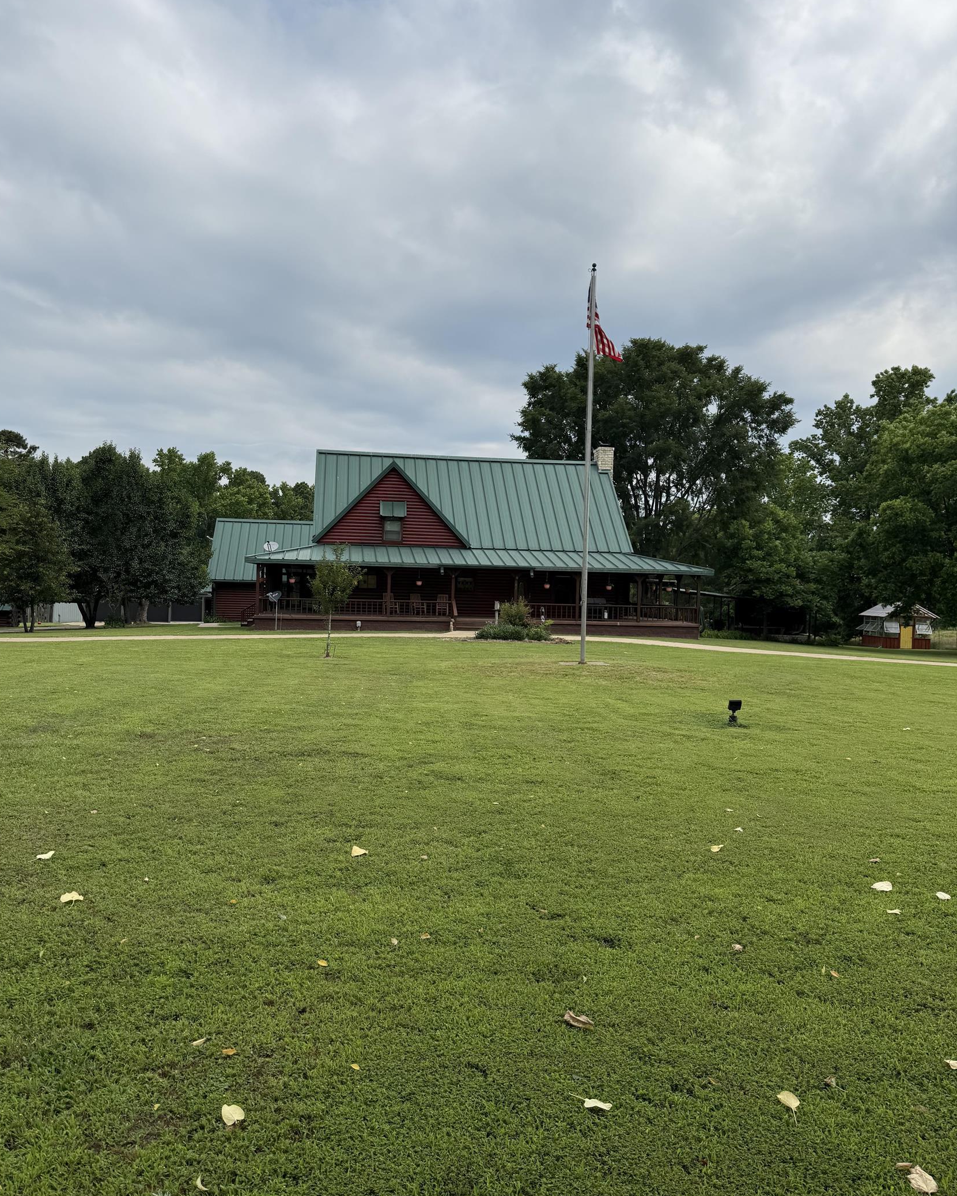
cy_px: 585
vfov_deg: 66.0
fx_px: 920
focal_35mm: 26
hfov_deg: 54.9
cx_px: 462
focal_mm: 6.76
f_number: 1.78
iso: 80
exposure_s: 1/5714
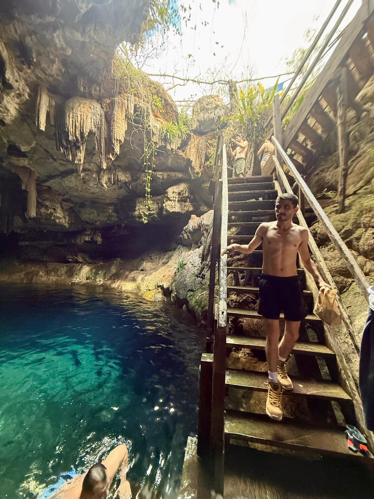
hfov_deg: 85.7
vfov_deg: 102.1
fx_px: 202
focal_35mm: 14
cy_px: 250
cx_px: 187
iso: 320
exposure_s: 1/88
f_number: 2.2
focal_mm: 2.22
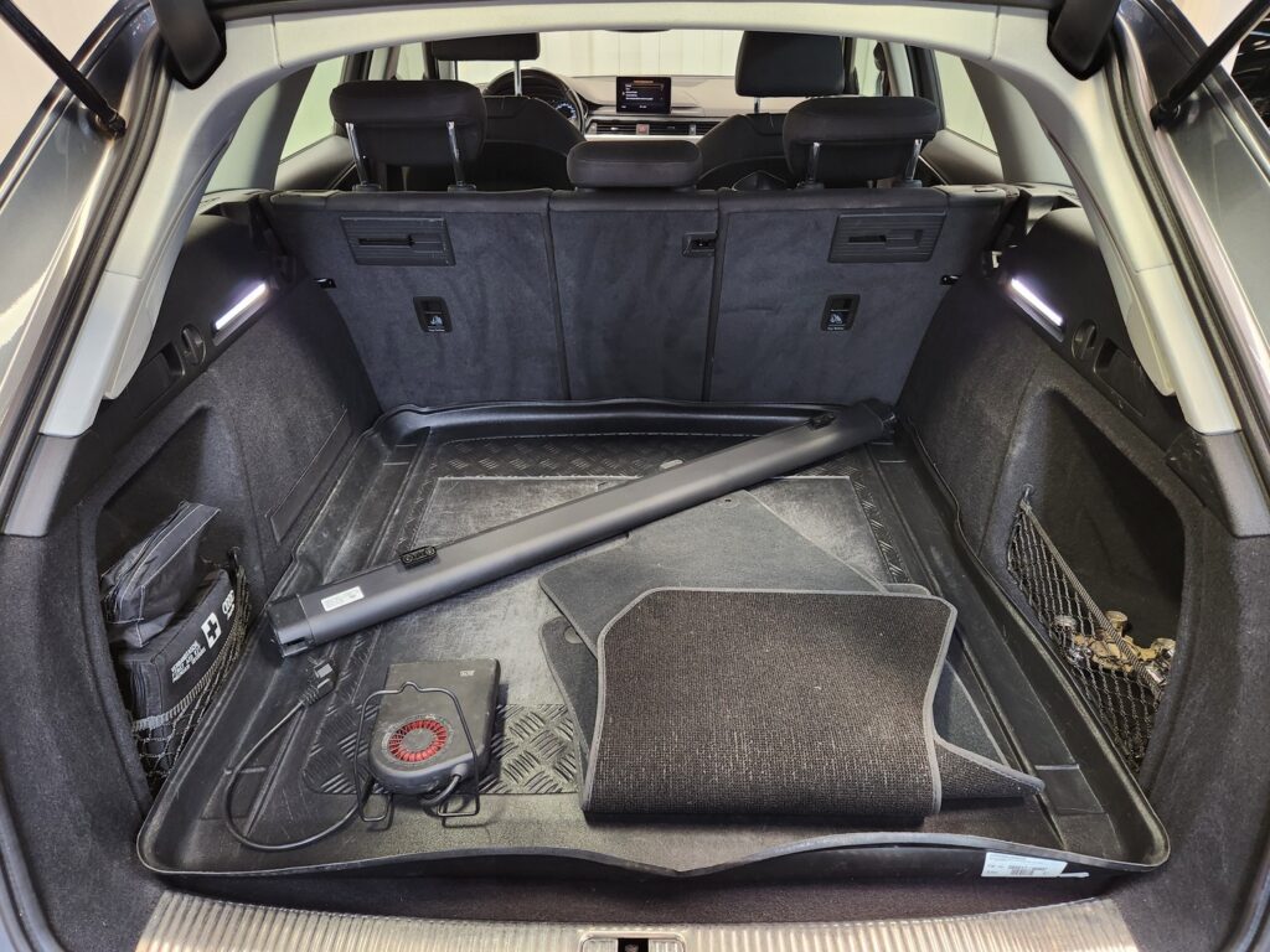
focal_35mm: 23
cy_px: 476
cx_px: 635
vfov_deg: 58.9
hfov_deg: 73.9
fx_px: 844
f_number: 1.8
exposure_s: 1/40.1
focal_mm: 5.4
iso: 320
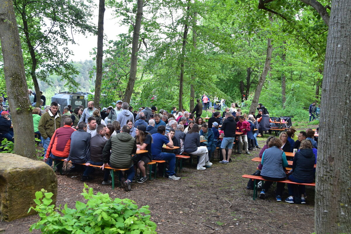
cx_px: 176
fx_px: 395
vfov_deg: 33.0
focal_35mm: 40
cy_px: 117
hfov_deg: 47.9
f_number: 5.6
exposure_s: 1/125
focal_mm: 27
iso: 400
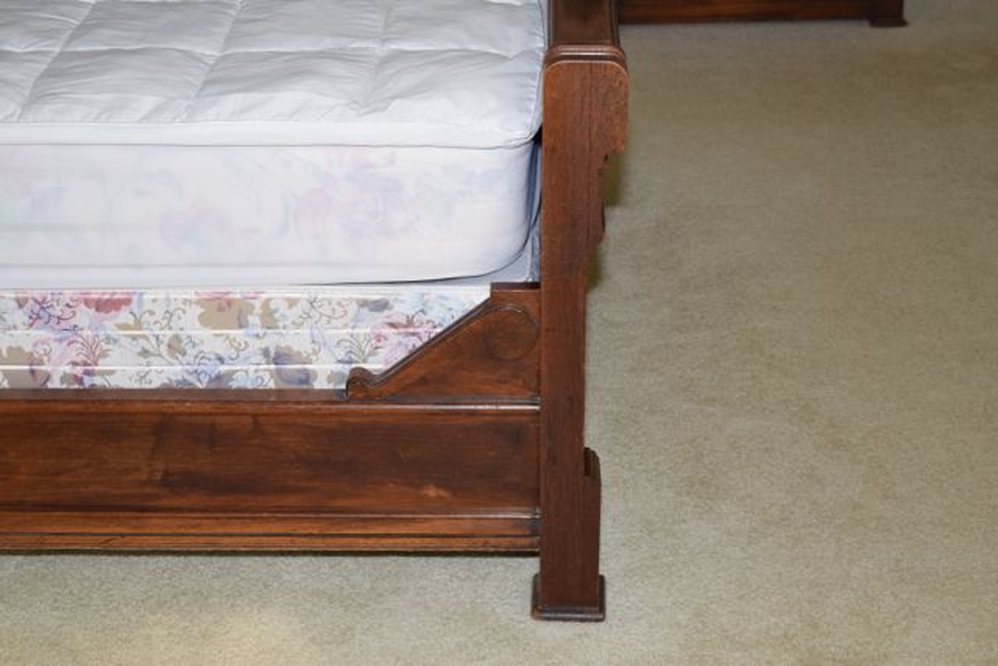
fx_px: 1913
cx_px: 499
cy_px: 333
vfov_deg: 19.7
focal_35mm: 69
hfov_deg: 29.2
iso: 800
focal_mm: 46
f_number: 5.6
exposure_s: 1/125
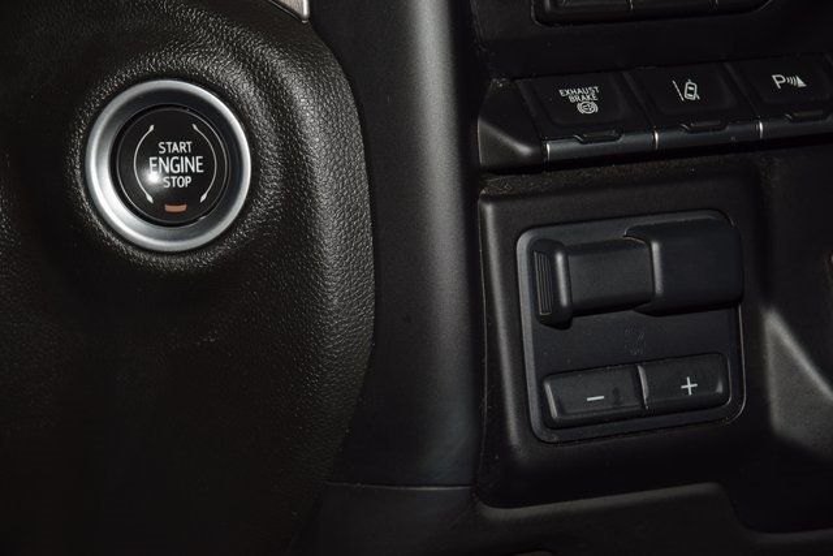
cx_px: 416
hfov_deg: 19.5
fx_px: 2430
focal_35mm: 105
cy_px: 278
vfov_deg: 13.0
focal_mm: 70
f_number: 8
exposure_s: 1/125
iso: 100
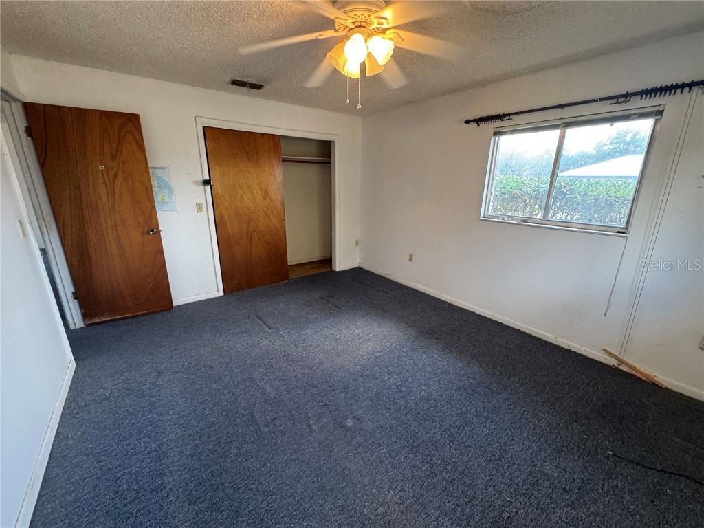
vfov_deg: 85.7
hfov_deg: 102.1
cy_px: 264
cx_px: 352
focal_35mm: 14
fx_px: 285
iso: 250
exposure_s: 1/60
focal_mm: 2.22
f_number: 2.2
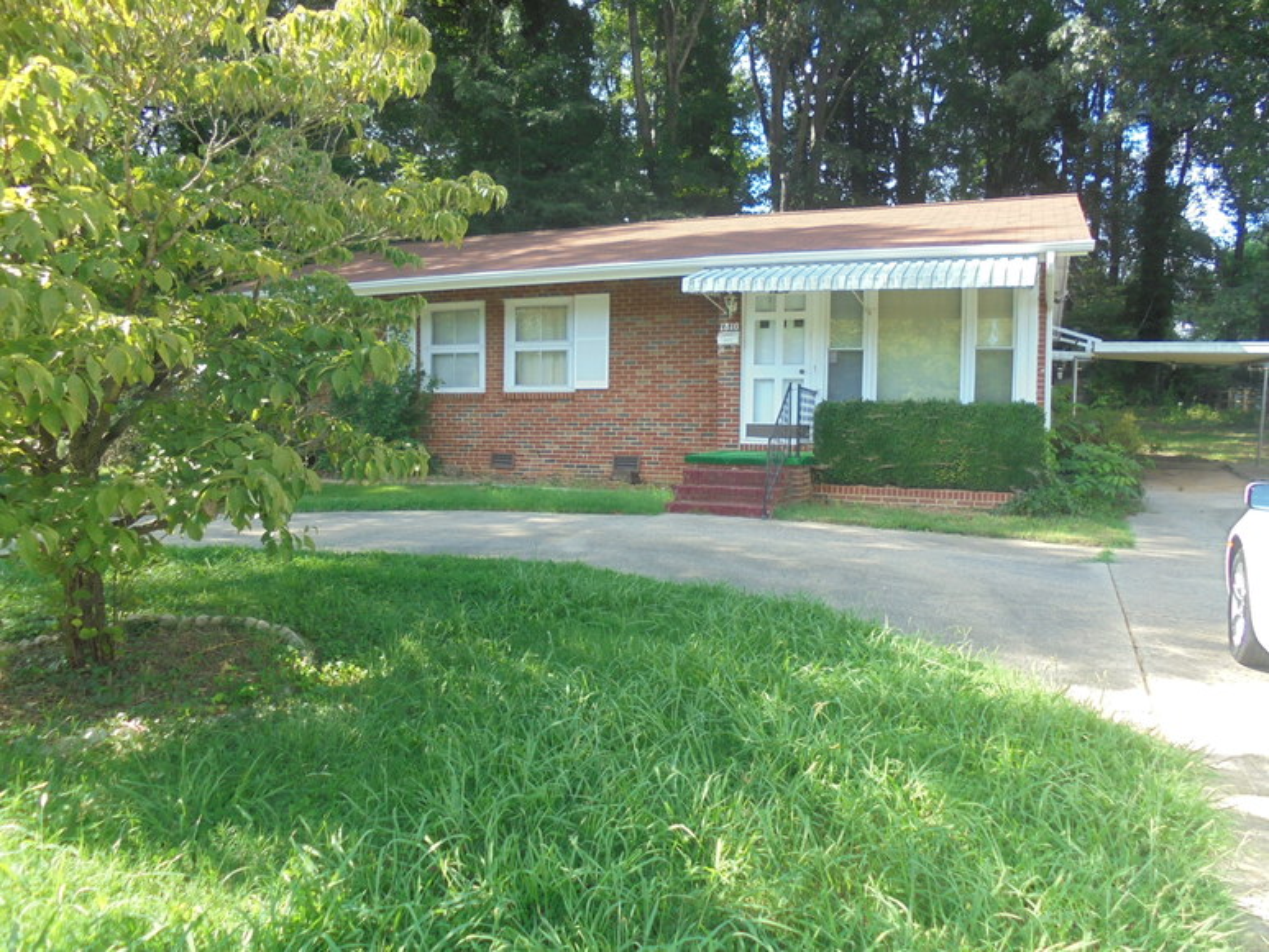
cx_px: 634
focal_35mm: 26
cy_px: 476
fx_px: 953
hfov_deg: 67.3
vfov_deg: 53.1
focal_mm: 4.6
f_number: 3.5
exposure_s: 1/125
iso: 100
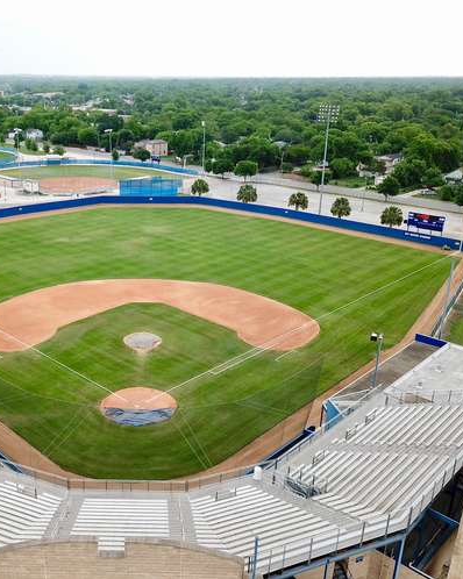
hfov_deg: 42.7
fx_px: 583
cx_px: 149
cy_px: 290
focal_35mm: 34
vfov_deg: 52.9
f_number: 2.2
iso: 100
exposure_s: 1/357
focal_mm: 4.73
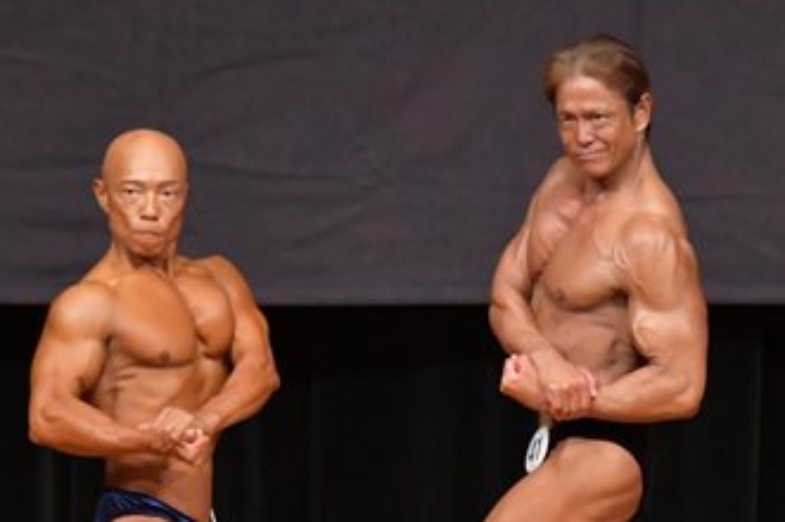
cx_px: 679
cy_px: 510
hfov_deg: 3.5
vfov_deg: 2.3
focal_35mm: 597
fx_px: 13005
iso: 5000
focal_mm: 170
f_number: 5.6
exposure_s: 1/400
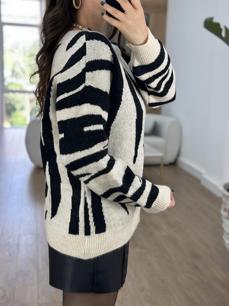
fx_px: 423
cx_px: 114
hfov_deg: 30.3
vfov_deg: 39.7
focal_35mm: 48
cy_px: 153
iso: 80
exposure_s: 1/141
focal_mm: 6.86
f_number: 1.78
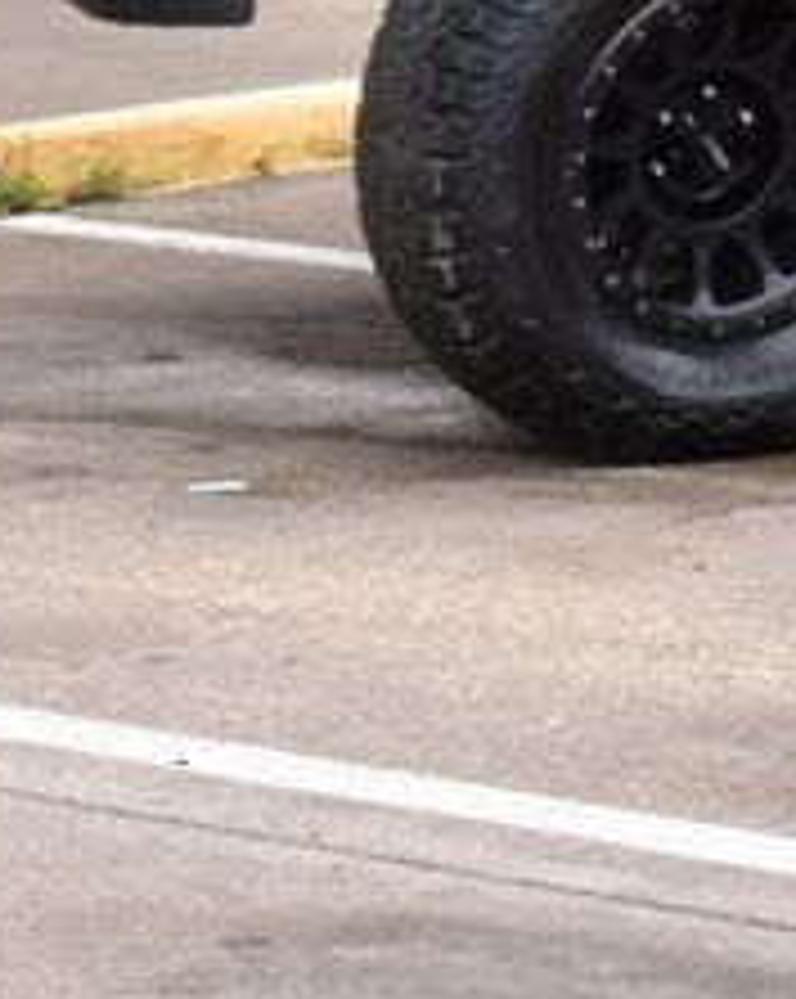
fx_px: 6905
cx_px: 2096
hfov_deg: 6.2
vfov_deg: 8.1
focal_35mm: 234
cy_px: -486
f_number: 10
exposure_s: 1/200
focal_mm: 36
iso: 400
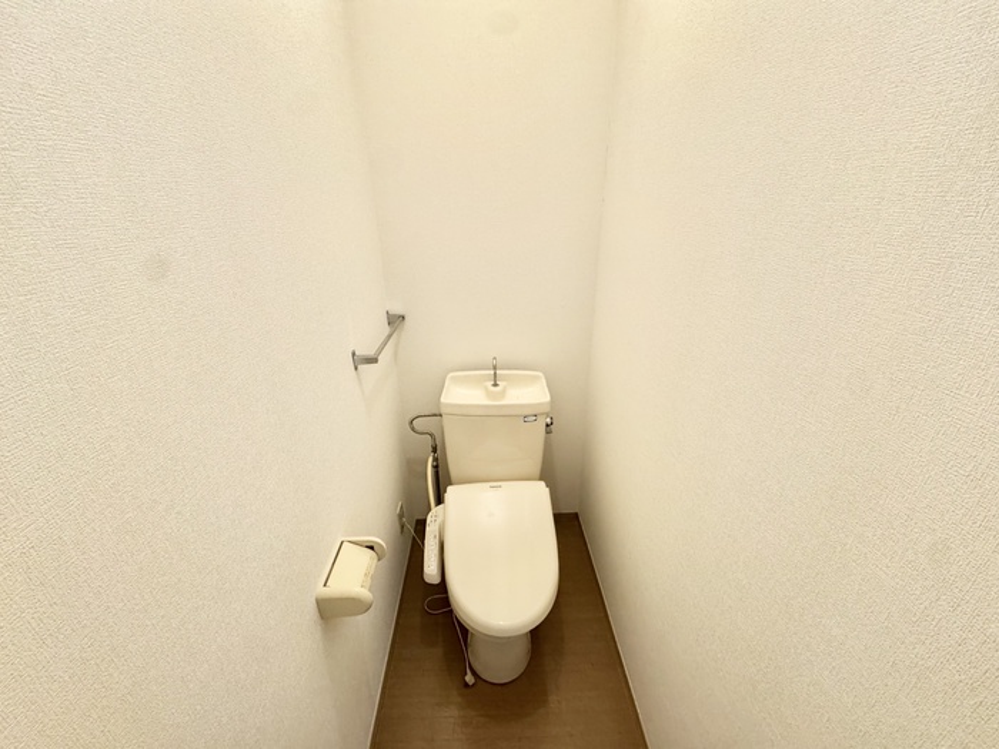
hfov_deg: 102.1
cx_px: 500
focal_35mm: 14
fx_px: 404
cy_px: 374
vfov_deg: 85.7
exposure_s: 1/120
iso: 320
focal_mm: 2.22
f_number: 2.2
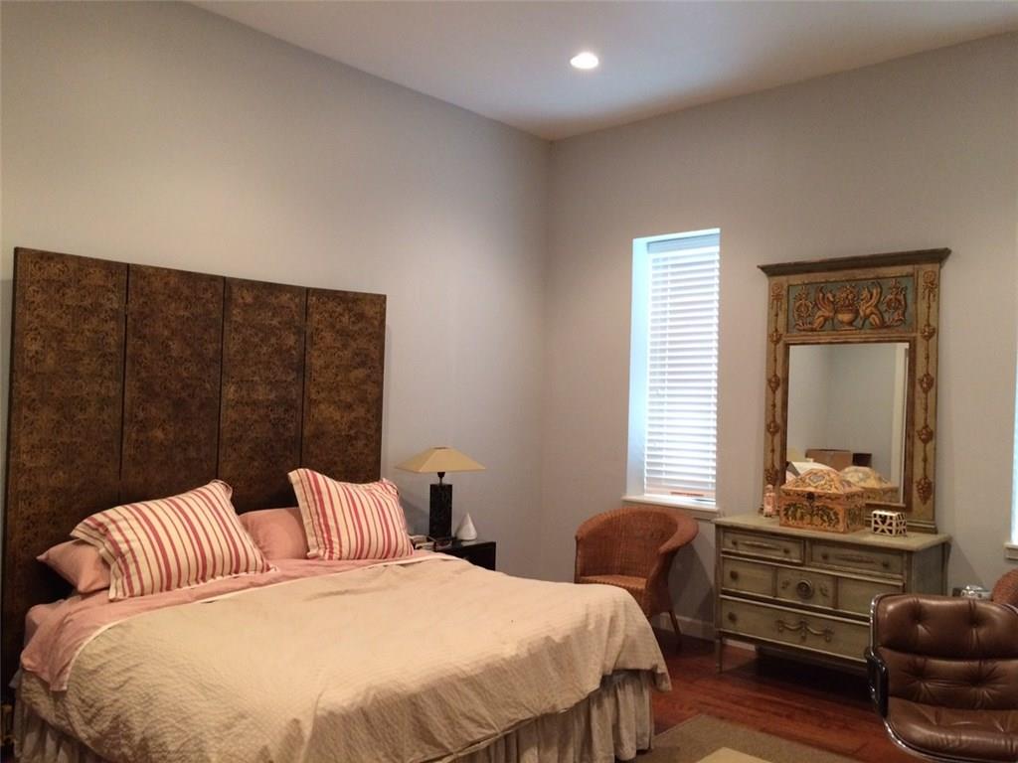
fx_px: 853
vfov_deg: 48.2
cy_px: 382
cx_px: 509
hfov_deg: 61.7
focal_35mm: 29
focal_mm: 4.15
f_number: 2.2
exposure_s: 1/30
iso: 200
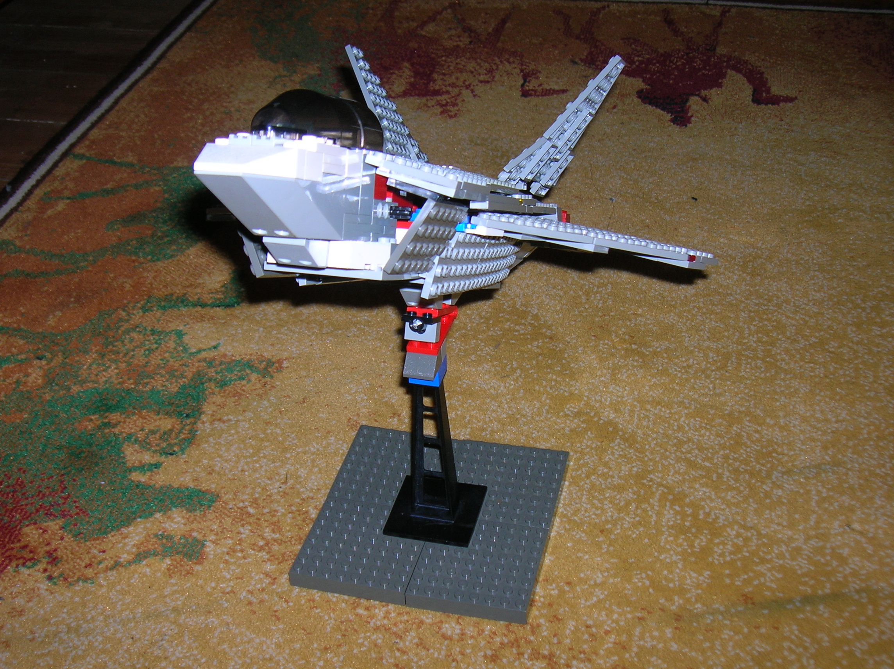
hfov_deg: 41.3
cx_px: 447
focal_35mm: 46
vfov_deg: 31.5
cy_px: 334
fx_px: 1187
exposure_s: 1/60.1
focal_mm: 7.7
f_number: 3.2
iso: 50
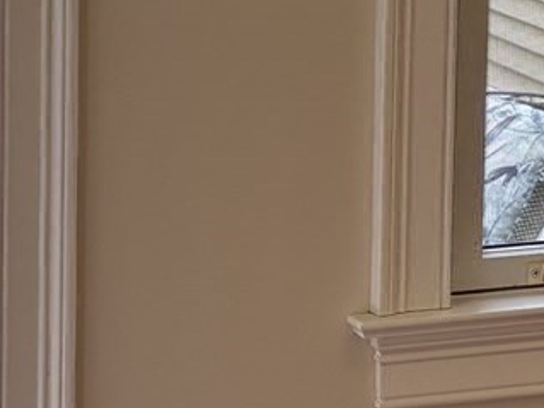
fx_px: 2623
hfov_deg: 11.8
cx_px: 186
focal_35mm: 167
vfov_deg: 8.8
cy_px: -116
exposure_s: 1/120
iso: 40
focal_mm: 5.96
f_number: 1.6
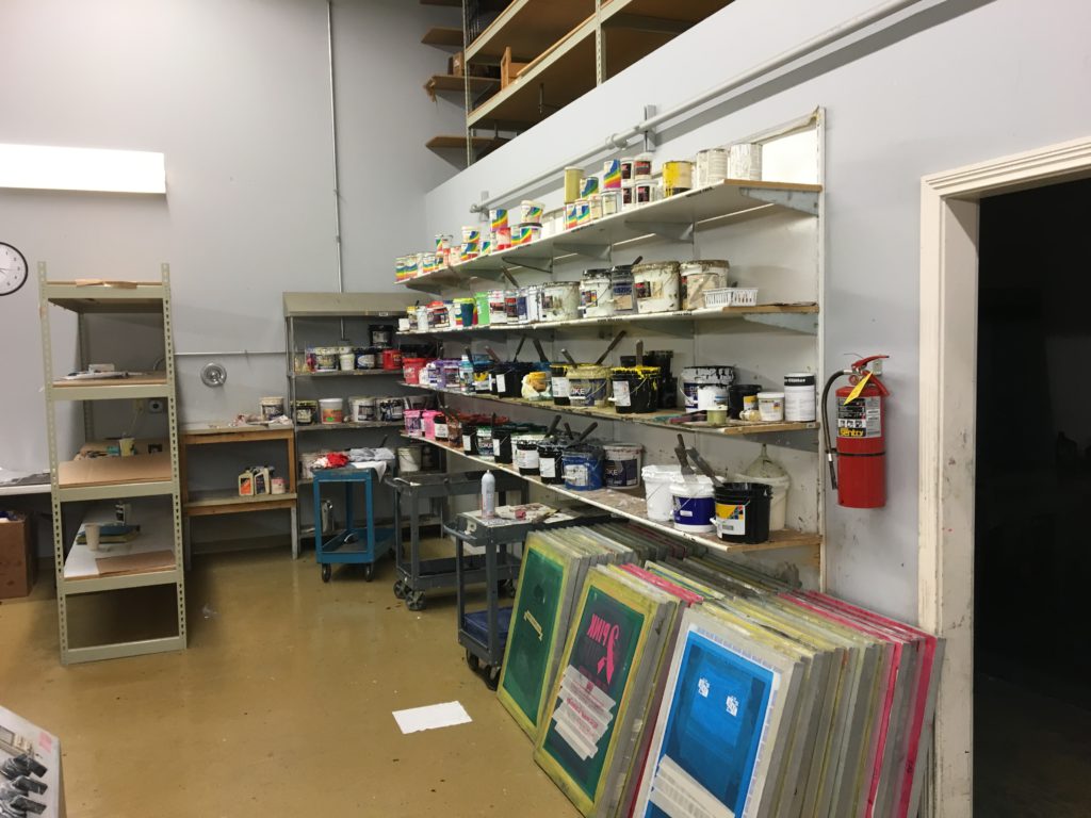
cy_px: 409
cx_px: 546
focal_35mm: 29
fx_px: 914
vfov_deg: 48.2
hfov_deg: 61.7
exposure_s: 1/33
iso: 100
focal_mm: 4.15
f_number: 2.2
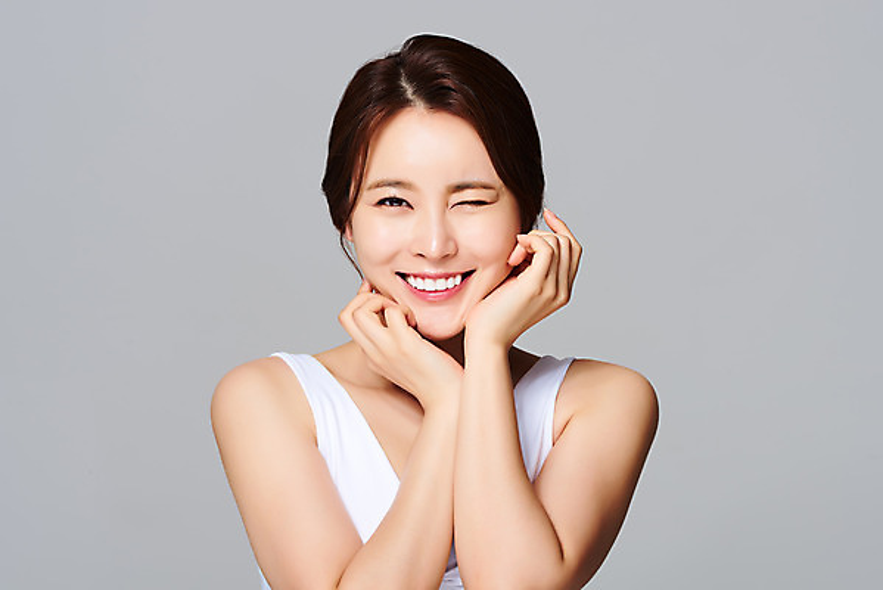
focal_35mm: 105
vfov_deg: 13.1
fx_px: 2577
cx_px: 442
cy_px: 295
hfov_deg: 19.4
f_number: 16
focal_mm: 105
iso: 64
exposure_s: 1/125
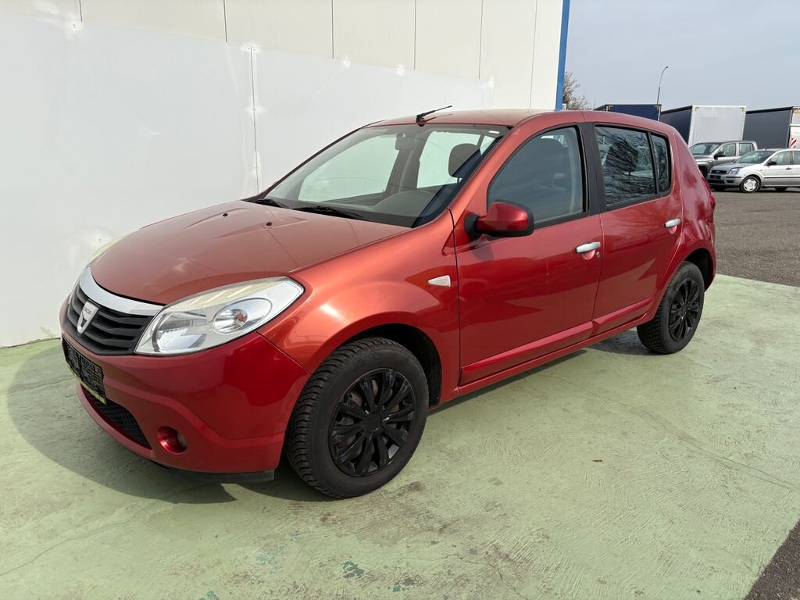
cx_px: 400
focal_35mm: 26
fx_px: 601
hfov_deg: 67.3
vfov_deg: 53.1
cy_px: 300
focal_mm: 5.96
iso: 50
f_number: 1.6
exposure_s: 1/4608
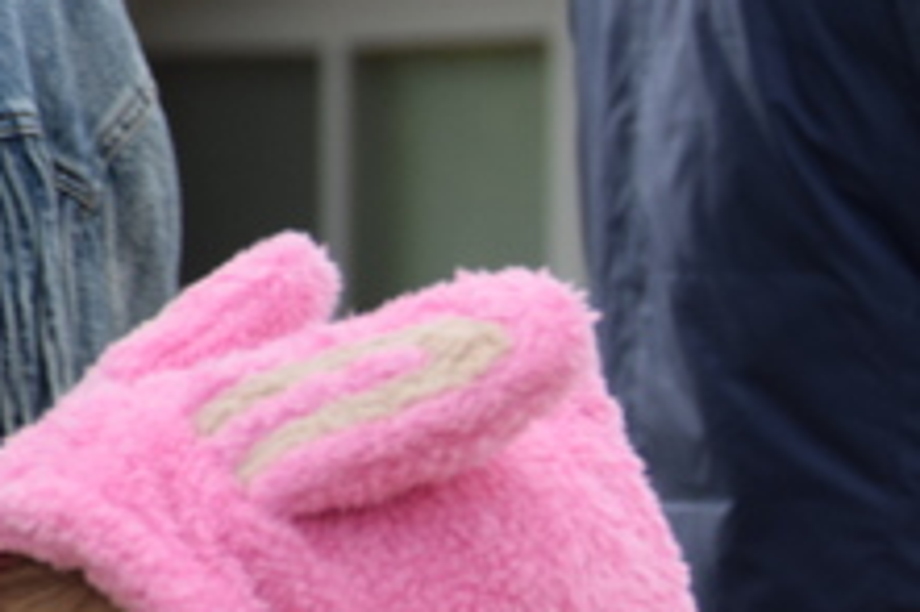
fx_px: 18675
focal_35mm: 731
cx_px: 1786
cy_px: 631
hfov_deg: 2.8
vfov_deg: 1.9
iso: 320
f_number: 8
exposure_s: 1/250
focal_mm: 105
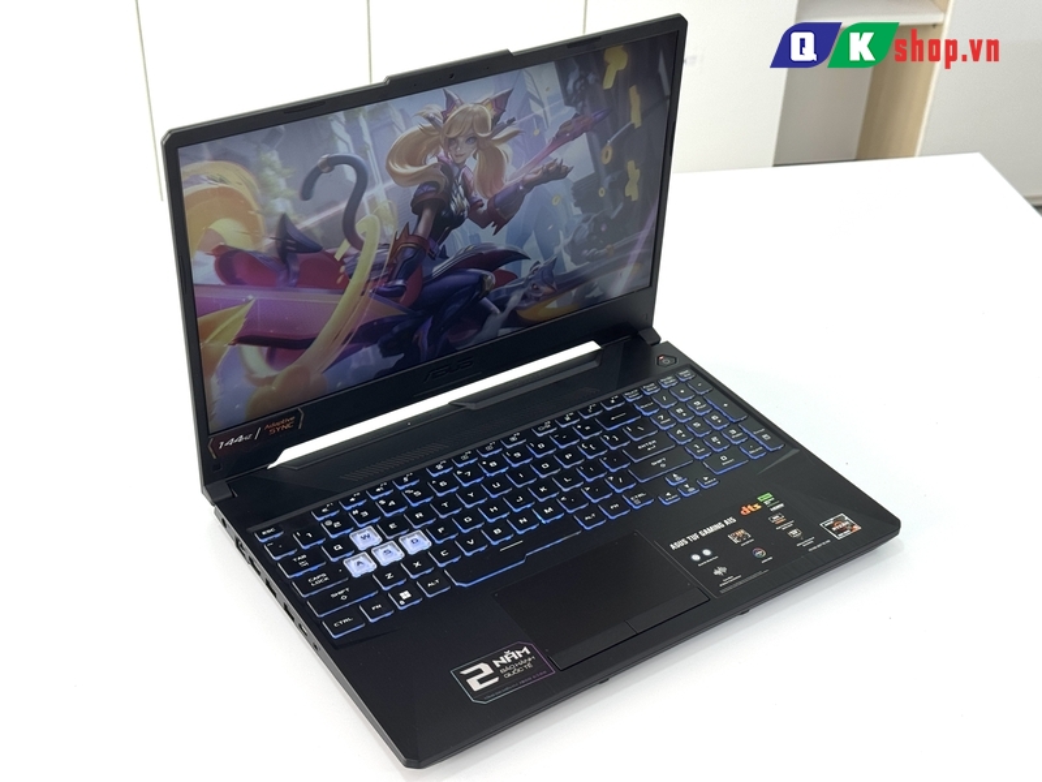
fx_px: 1445
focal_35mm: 48
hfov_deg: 39.7
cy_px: 391
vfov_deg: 30.3
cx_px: 521
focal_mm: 6.76
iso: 64
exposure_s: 1/161
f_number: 1.78
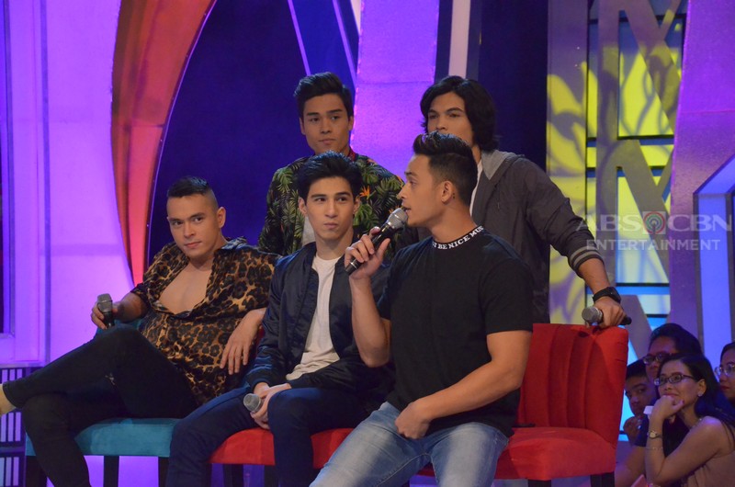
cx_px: 368
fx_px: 2751
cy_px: 244
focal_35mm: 135
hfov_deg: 15.2
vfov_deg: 10.1
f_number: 9
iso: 6400
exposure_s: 1/400
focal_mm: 90
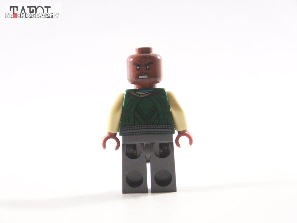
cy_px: 112
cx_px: 148
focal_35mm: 94
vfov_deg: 15.7
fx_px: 807
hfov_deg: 20.9
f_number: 3.2
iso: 400
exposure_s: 1/45
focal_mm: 15.6
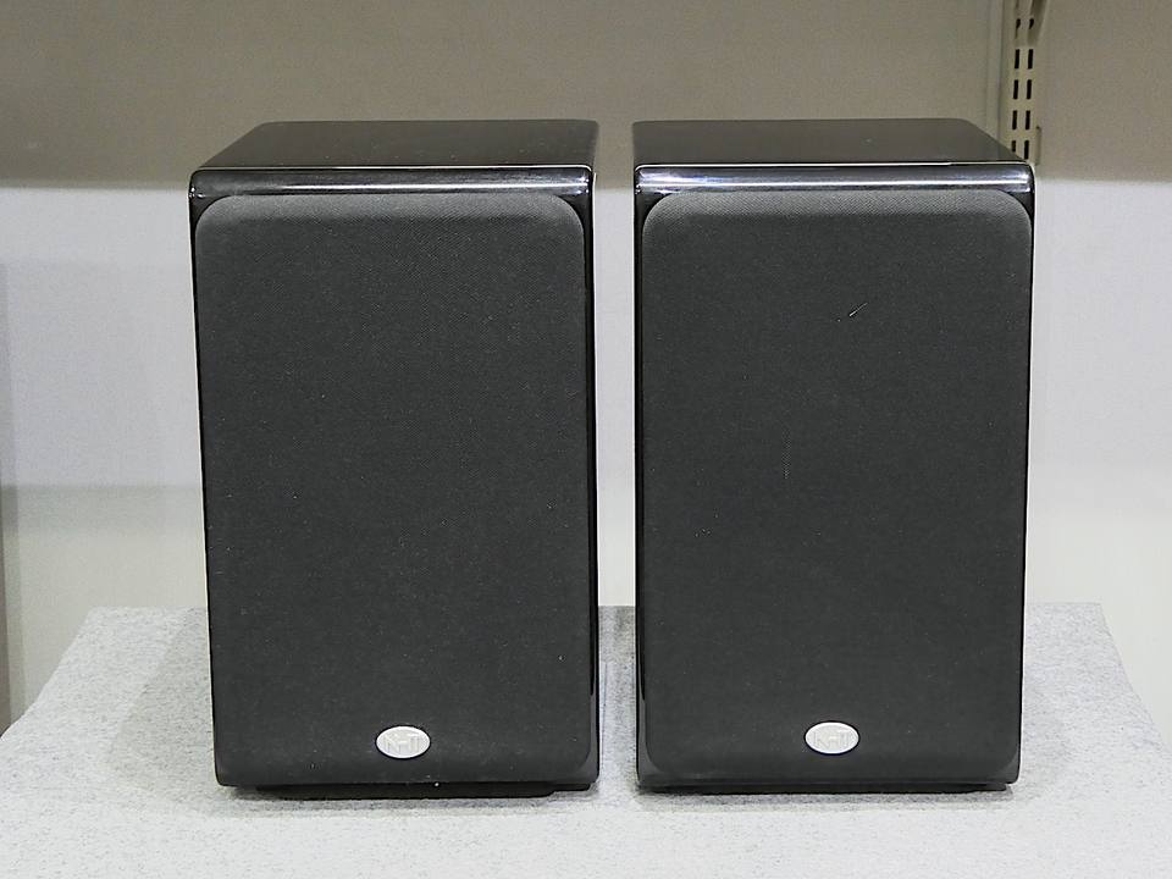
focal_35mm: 70
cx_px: 586
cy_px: 440
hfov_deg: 27.8
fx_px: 2370
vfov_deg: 21.0
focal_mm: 12.5
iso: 1600
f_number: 5
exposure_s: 1/20
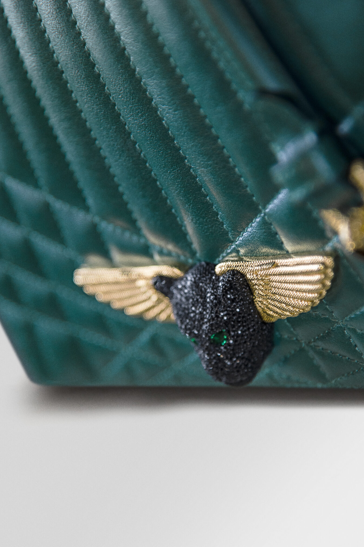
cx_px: 215
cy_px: 294
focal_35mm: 152
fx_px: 2309
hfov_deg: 9.0
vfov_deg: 13.5
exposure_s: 1/100
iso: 1000
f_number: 4
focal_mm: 120
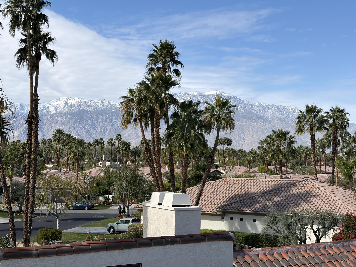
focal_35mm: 52
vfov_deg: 28.0
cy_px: 134
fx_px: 535
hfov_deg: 36.8
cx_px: 178
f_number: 1.6
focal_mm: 5.96
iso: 32
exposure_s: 1/3636
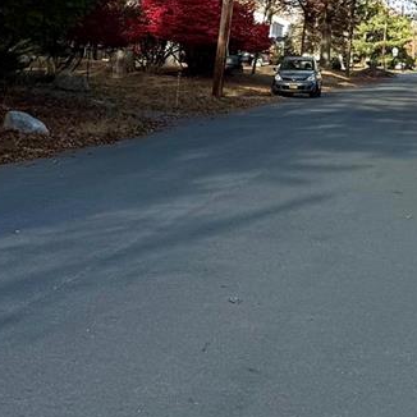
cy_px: -353
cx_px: 393
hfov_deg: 17.1
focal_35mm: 100
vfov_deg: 14.9
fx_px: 1363
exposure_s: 1/2110
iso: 80
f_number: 1.78
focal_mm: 6.76
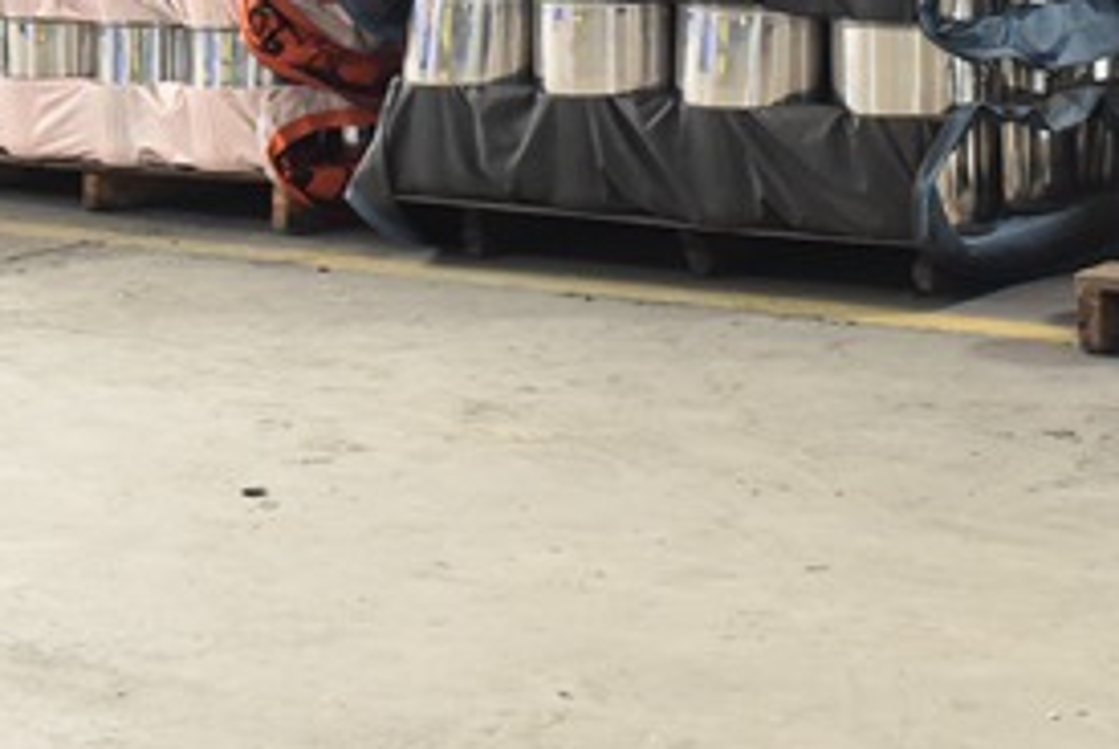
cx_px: 639
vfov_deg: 14.1
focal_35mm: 93
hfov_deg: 21.9
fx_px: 2894
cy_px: -240
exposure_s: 1/40
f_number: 4
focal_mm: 32
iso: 1000
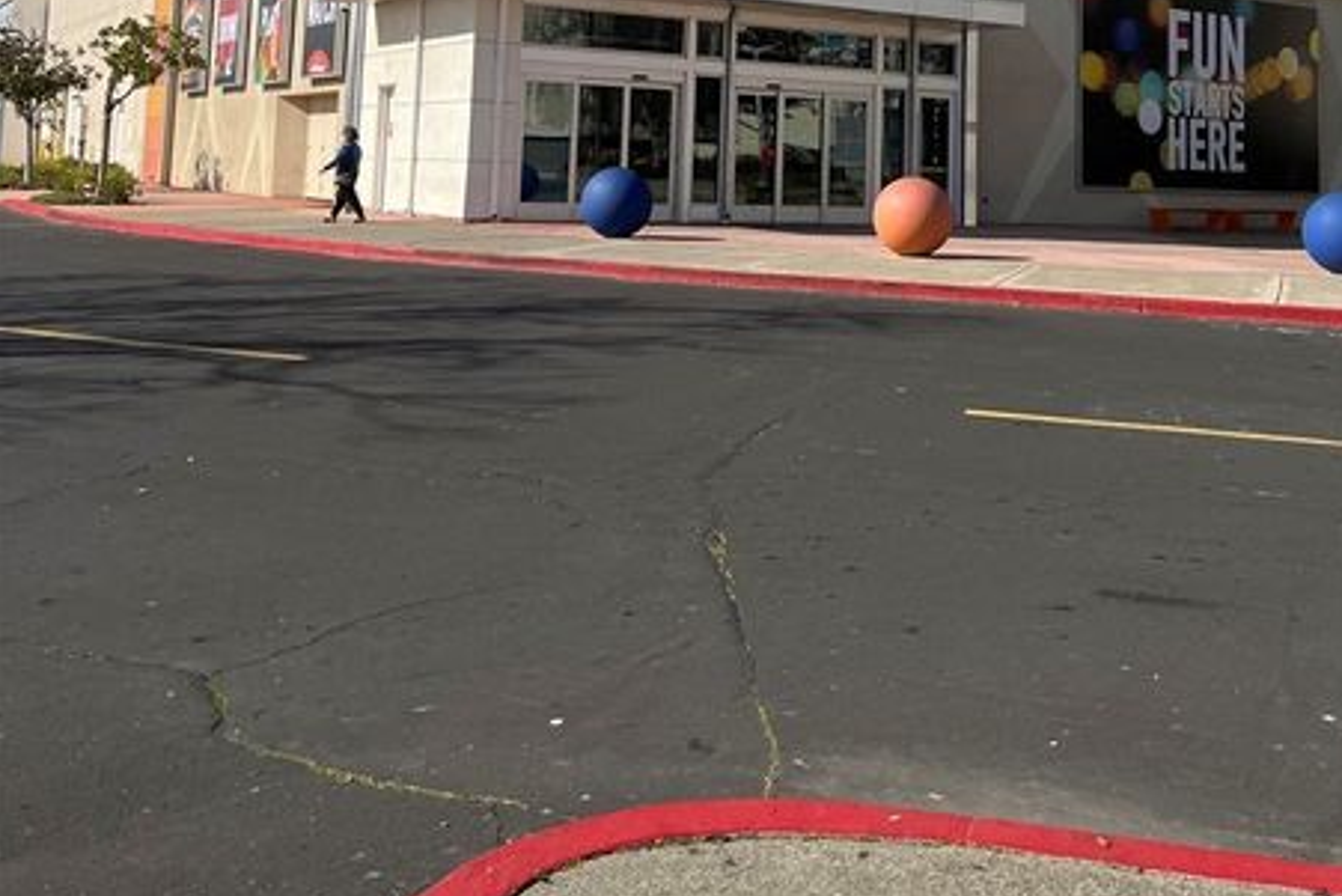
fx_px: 1492
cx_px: 741
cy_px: -4
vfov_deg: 30.9
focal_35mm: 40
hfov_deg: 48.4
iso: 50
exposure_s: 1/9901
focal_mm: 5.1
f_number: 1.6
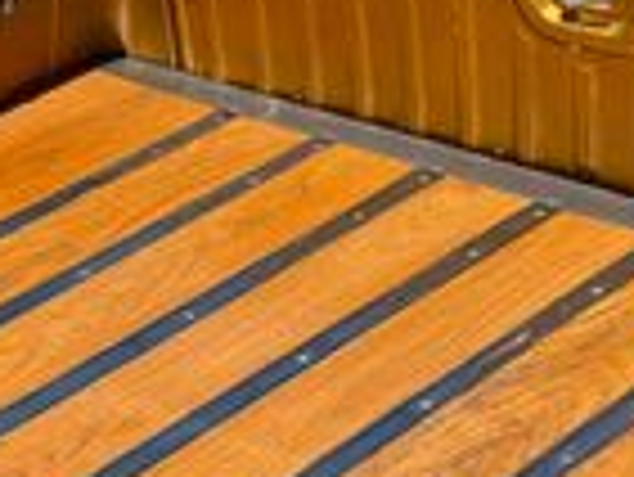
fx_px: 1998
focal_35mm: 109
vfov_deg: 13.3
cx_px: -22
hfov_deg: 17.5
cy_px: 544
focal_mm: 6.76
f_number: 1.78
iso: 80
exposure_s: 1/7937
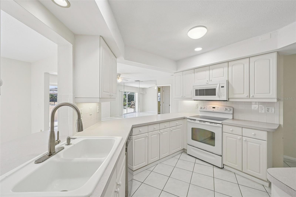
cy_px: 98
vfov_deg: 81.2
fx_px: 115
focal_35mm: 14
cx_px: 148
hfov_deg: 104.3
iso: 400
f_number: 8
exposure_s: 1/100
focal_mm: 14
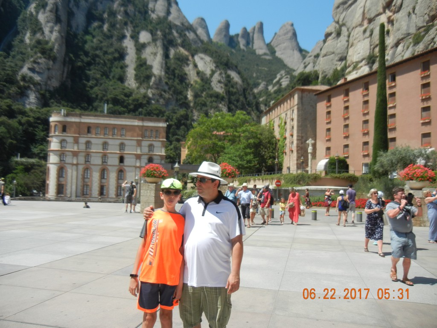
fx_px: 379
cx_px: 218
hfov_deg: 60.0
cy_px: 164
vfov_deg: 46.8
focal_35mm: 30
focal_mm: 5.4
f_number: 7
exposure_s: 1/355
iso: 160
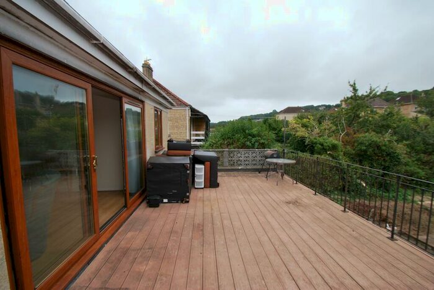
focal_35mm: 15
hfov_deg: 100.3
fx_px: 181
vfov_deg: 77.4
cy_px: 145
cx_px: 217
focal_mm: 10
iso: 100
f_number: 7.1
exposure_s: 1/200
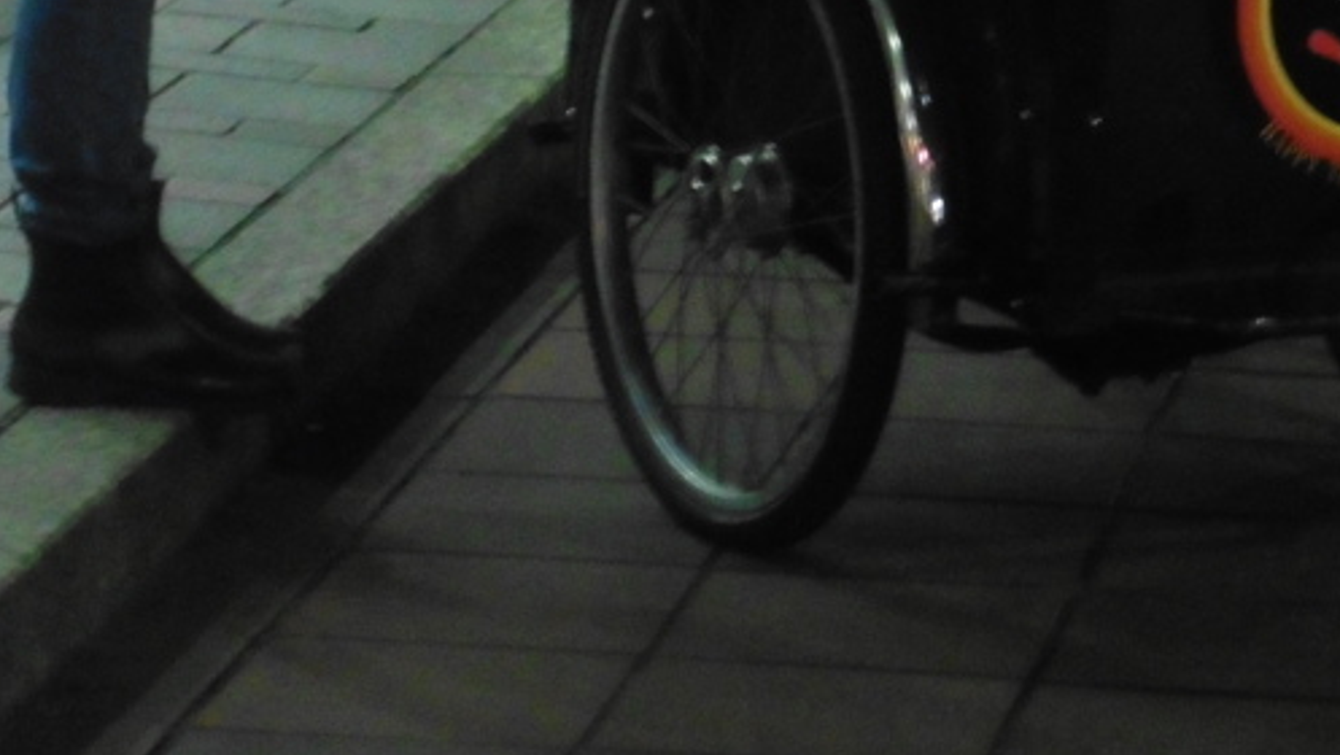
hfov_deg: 9.4
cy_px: -186
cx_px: 965
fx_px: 8140
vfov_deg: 5.3
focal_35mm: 229
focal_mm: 18.2
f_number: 5.3
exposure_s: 1/8
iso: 1250
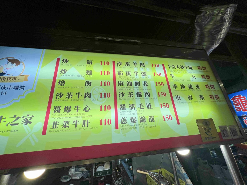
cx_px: 124
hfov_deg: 106.2
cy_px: 92
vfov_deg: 89.9
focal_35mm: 13
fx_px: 93
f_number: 1.8
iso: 40
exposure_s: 1/120
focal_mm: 1.57
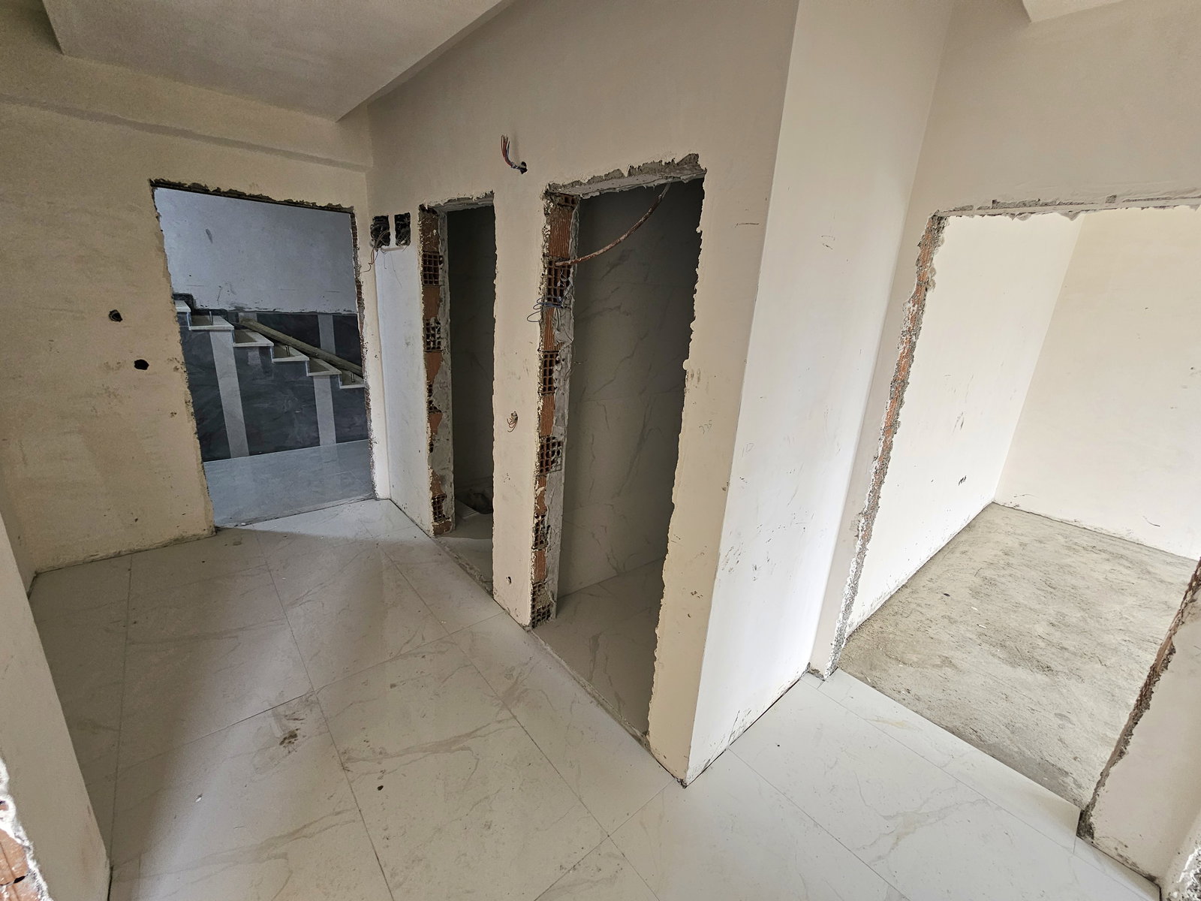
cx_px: 600
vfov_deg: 89.9
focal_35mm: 13
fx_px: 451
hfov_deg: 106.2
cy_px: 450
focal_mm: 2.2
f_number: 2.2
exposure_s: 1/50.3
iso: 160
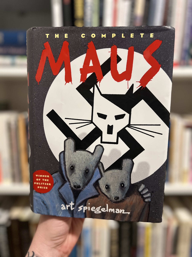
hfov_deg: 53.1
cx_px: 96
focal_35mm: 26
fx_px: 192
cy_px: 128
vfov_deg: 67.3
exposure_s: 1/60
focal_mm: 5.7
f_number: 1.5
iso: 400
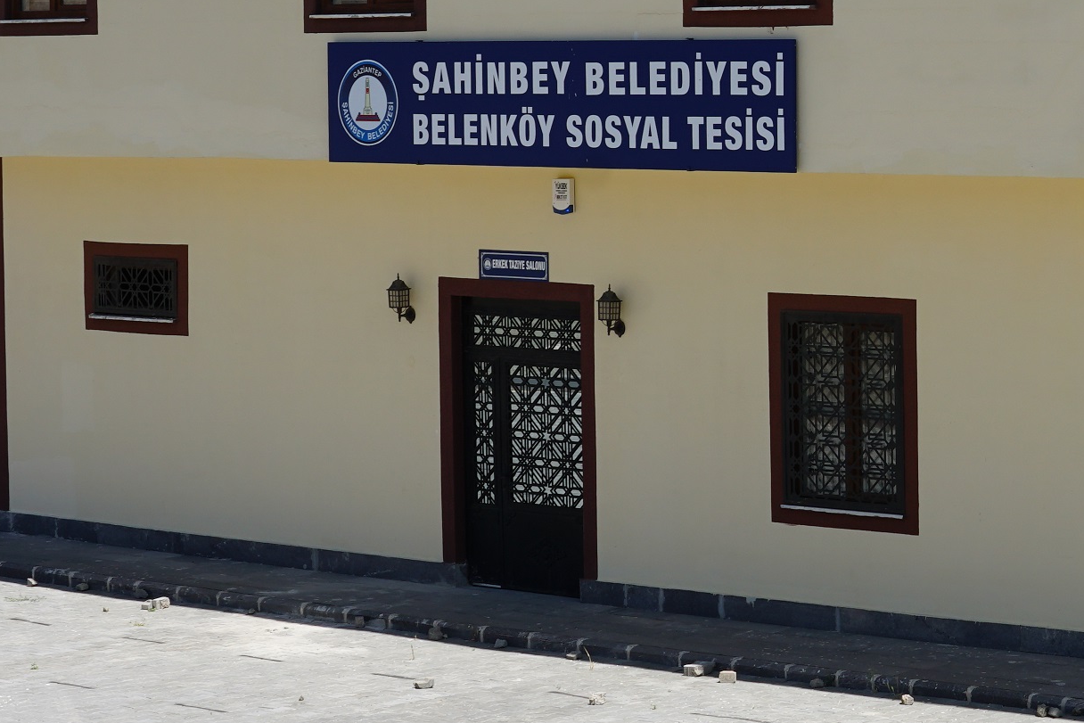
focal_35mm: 111
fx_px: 3342
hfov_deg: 18.1
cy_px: 187
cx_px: 990
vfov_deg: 12.3
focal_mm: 30
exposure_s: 1/160
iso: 100
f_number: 11
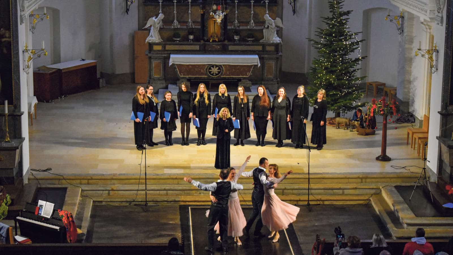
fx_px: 1039
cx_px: 226
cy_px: 151
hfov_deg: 24.6
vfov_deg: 14.0
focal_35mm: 87
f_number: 5.6
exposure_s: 1/125
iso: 4000
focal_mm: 55
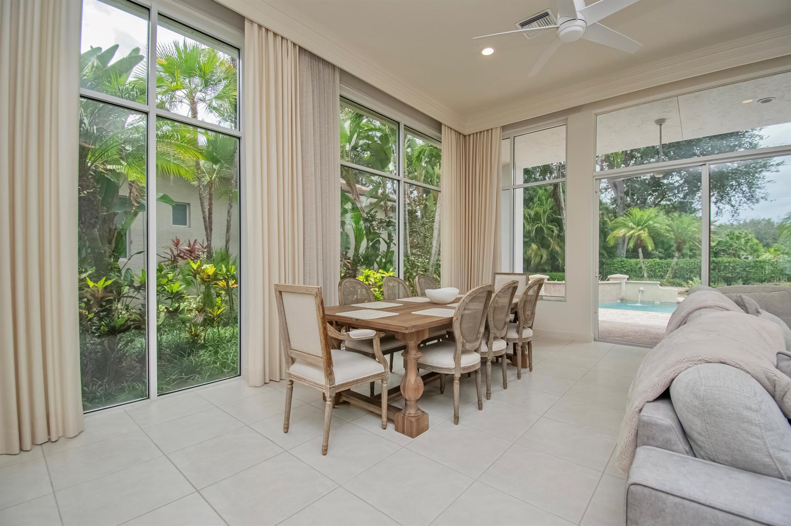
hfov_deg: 100.4
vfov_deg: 77.3
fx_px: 329
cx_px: 396
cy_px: 263
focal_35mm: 15
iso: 320
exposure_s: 1/125
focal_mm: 10
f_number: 5.6
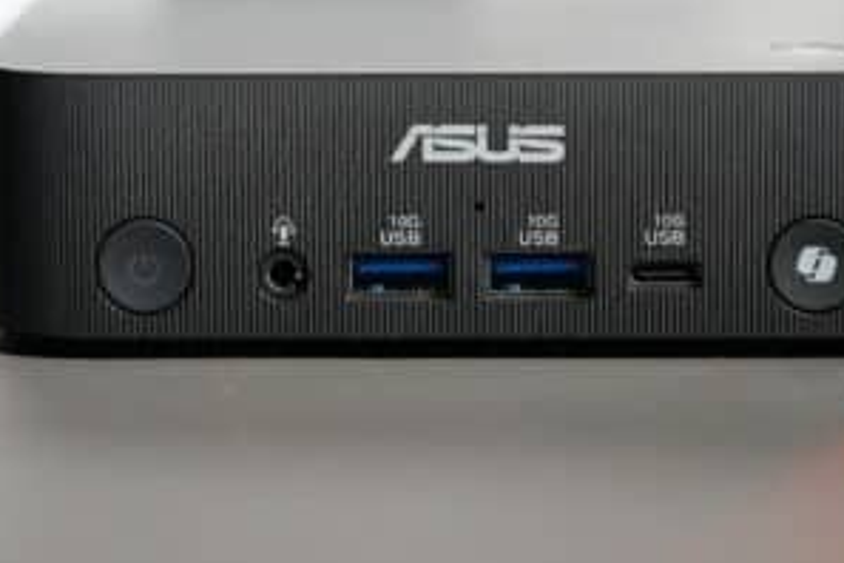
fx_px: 4993
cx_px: 483
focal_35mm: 213
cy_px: 225
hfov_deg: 9.7
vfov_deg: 6.4
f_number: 7.1
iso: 5000
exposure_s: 1/200
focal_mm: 162
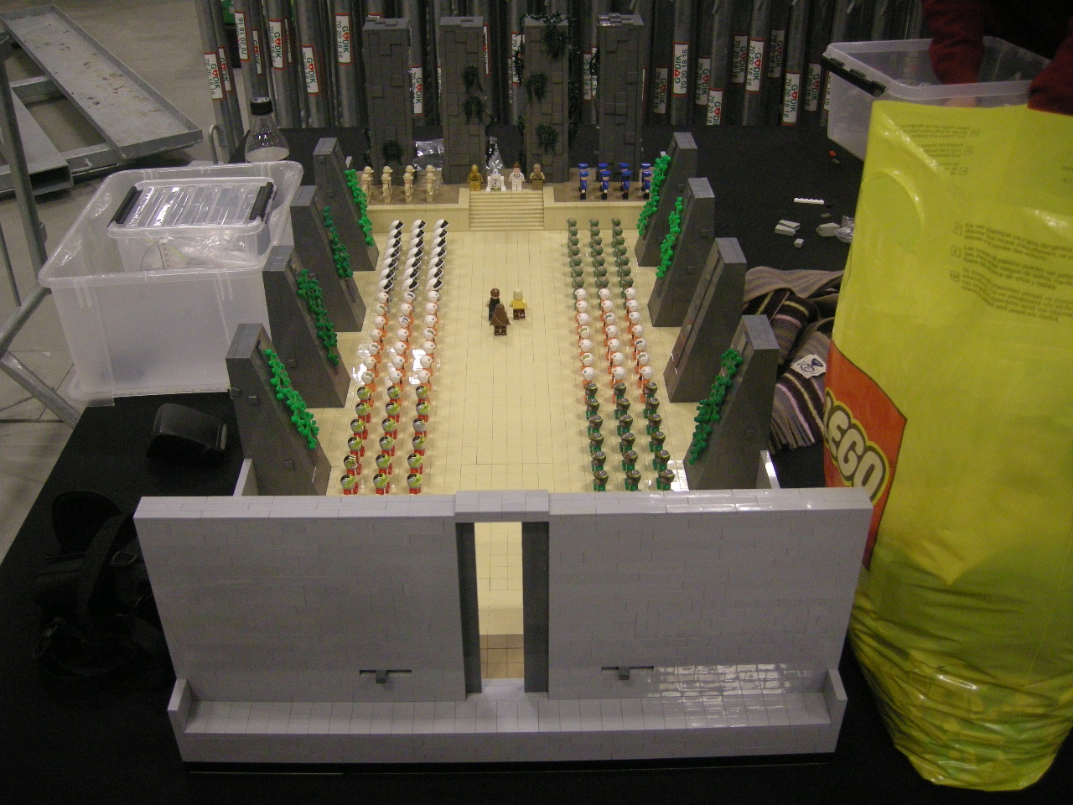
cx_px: 536
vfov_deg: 39.7
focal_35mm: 36
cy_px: 402
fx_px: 1116
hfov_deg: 51.4
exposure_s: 1/29
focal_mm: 7.5
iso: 400
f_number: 2.7
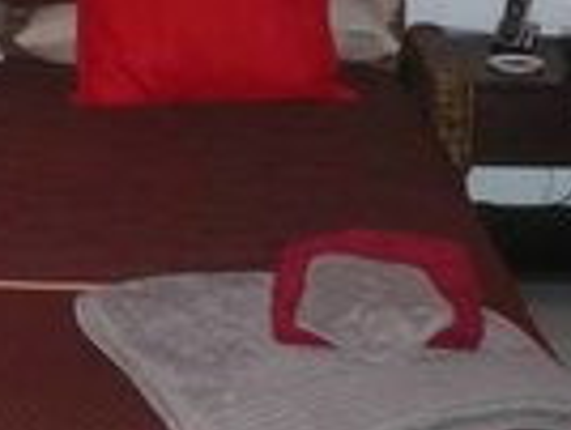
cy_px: 77
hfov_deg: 14.6
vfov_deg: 11.8
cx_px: -298
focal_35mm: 125
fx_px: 2066
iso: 320
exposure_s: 1/30
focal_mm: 5.8
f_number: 2.8
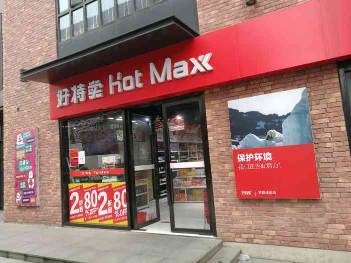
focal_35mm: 27
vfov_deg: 51.4
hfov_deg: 65.3
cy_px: 132
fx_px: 274
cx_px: 176
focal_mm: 4.5
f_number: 2.2
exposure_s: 1/100
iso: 80
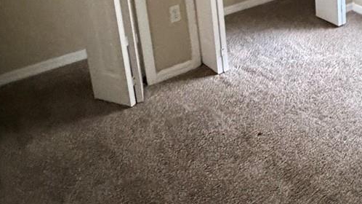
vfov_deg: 22.1
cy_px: -55
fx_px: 470
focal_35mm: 49
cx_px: 355
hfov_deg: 37.9
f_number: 2.2
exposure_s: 1/40
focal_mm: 2.22
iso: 1000
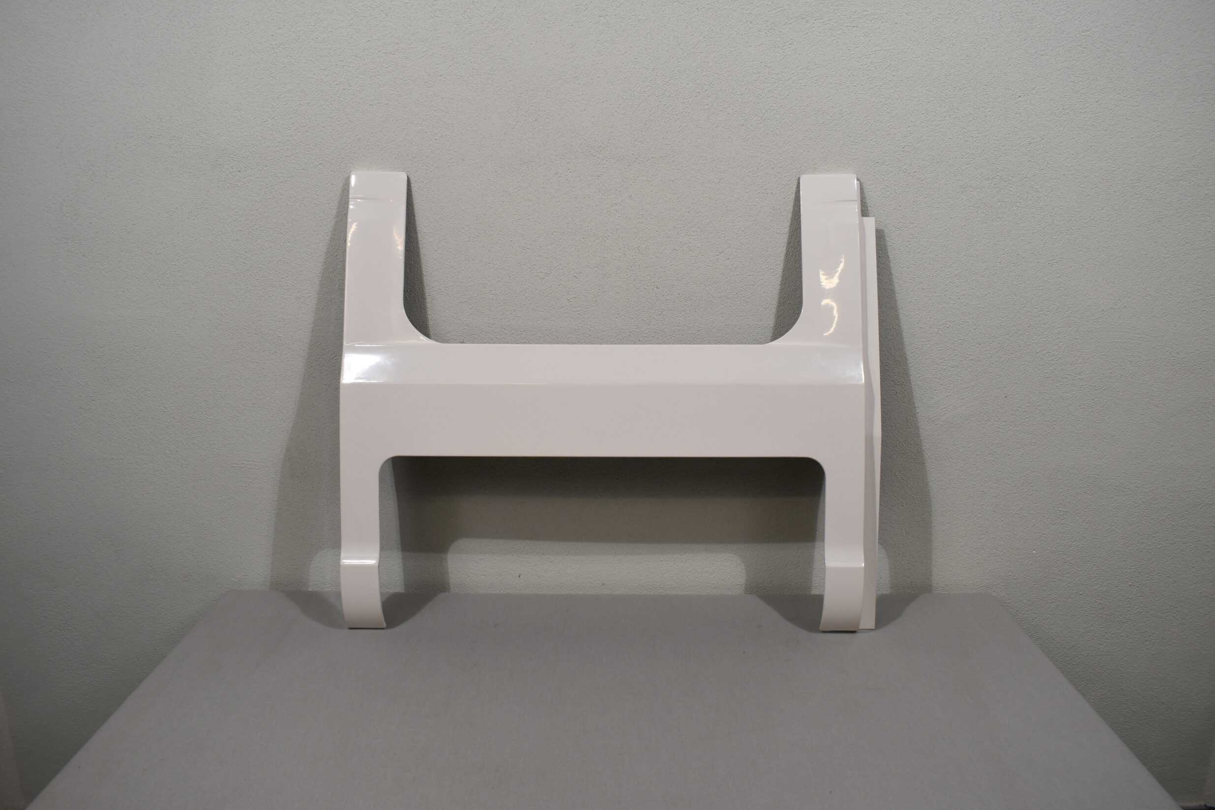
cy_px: 401
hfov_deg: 65.5
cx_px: 622
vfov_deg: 46.4
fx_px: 945
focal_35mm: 28
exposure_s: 1/125
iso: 280
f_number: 5.6
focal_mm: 18
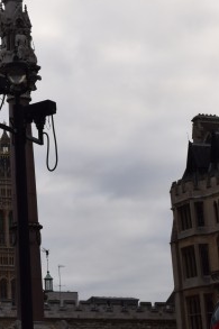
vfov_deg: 18.9
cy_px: -3
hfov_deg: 12.3
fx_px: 959
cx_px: -124
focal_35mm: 105
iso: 220
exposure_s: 1/250
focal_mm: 20
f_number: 8
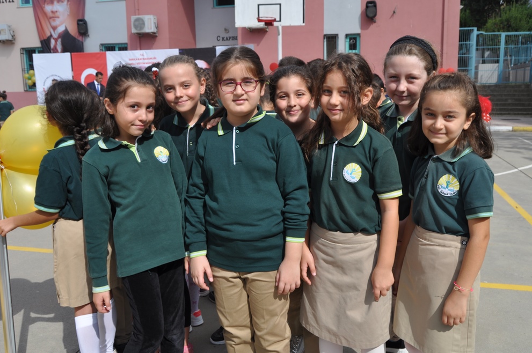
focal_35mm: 31
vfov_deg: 42.2
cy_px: 172
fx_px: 458
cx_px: 271
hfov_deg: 60.3
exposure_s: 1/400
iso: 200
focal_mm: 20
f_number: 10
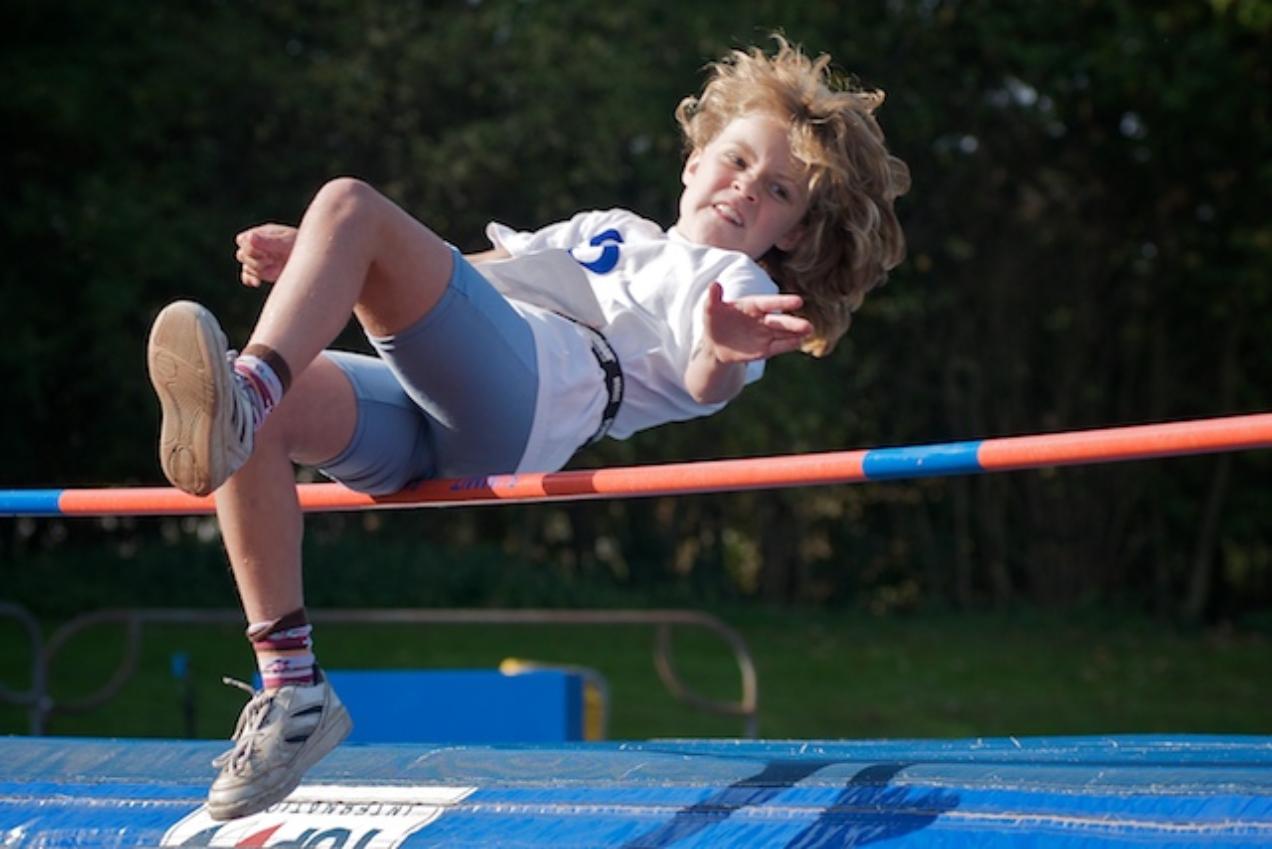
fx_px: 5036
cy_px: 424
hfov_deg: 14.4
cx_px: 636
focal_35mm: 142
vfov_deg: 9.6
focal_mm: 95
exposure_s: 1/800
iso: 200
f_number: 4.5
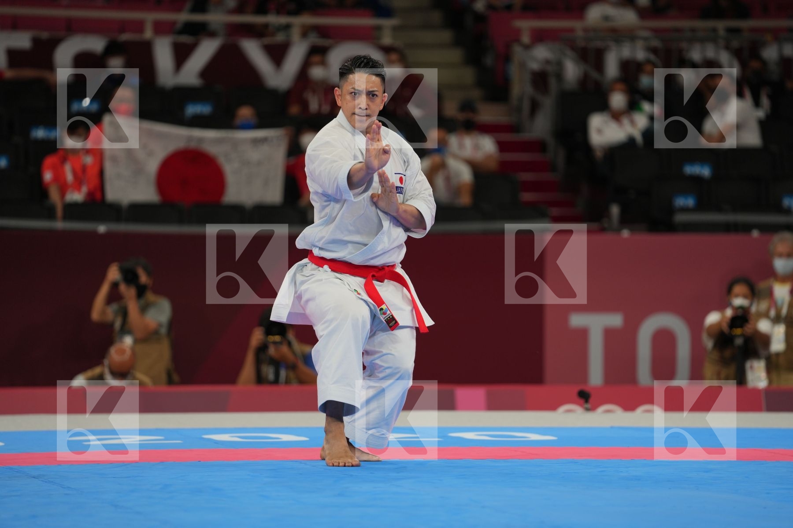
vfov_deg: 6.9
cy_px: 264
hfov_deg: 10.3
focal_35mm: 200
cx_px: 396
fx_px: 4405
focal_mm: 200
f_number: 2.8
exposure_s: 1/500
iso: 250
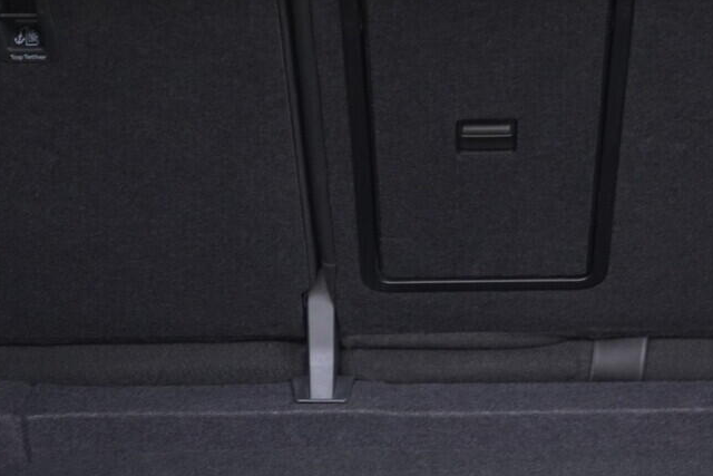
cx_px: 487
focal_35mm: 81
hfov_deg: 24.9
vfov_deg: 16.5
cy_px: 477
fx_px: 1605
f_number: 2.8
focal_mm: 24
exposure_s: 1/40
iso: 800
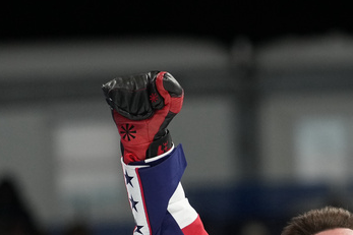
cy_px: 263
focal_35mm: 360
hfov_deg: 5.7
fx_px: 3528
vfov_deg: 3.8
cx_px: 345
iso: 2500
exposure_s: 1/1600
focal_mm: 122
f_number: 2.8
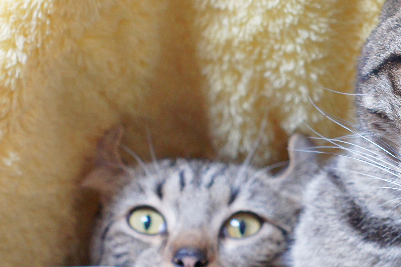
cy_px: 193
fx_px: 2115
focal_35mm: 190
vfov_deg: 7.2
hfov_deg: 10.8
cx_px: 359
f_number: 4
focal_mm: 50
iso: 1000
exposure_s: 1/80
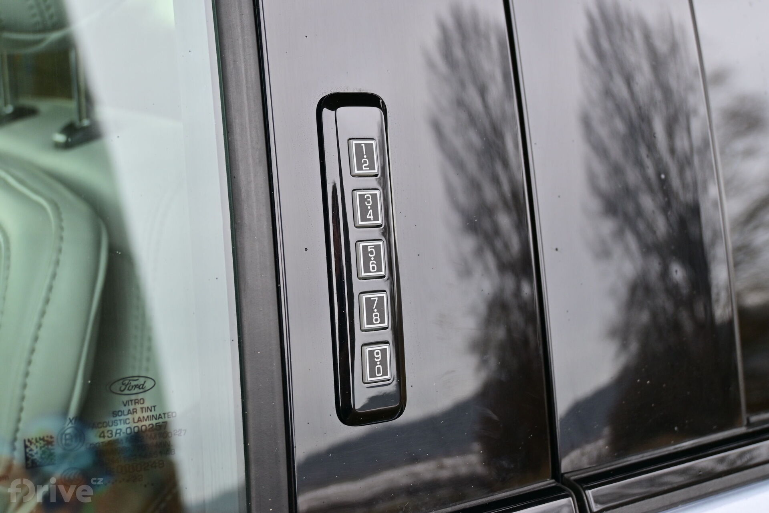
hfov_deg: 40.0
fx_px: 1057
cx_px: 384
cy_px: 256
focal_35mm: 50
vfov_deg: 27.3
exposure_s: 1/50
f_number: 5
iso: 250
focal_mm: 33
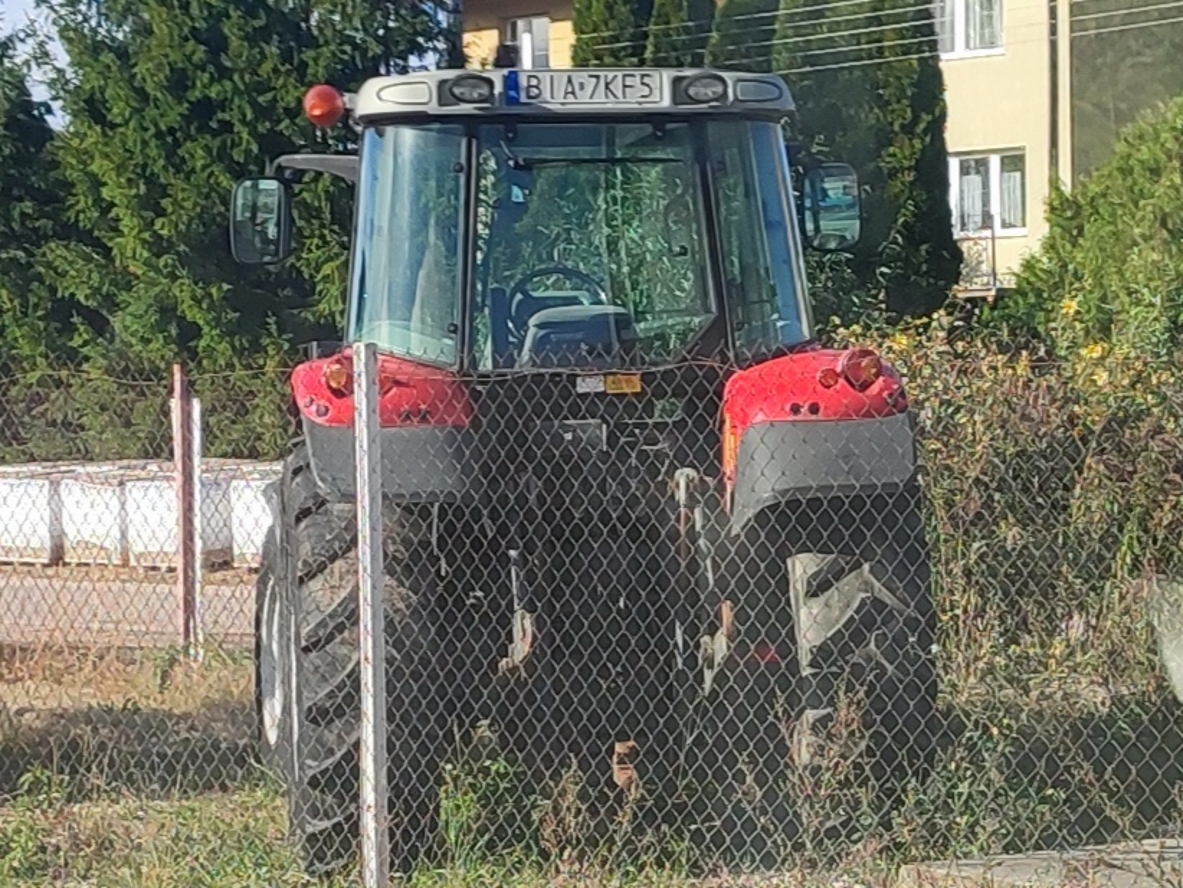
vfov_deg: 56.8
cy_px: 444
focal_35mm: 24
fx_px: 820
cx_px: 592
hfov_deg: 71.6
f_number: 1.89
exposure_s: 1/411
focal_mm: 5.89
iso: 50
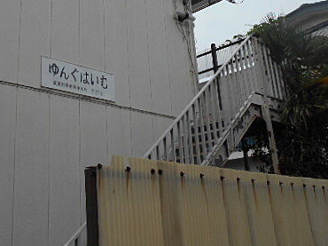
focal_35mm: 45
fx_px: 426
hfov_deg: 41.4
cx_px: 102
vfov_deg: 31.9
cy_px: 79
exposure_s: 1/1250
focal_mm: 4.6
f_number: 3.2
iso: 80
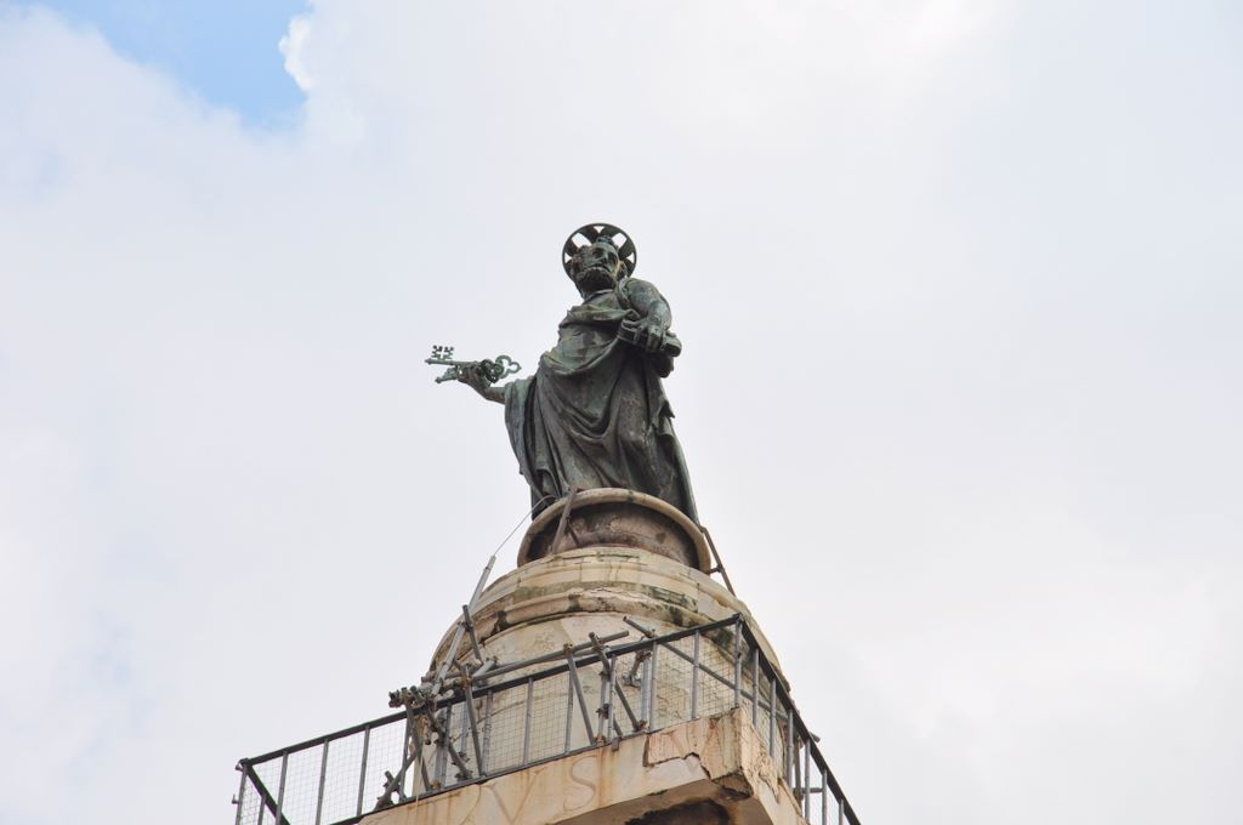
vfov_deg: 8.7
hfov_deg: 13.1
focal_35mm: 158
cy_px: 412
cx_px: 622
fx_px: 5431
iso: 200
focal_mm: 105
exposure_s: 1/250
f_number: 10
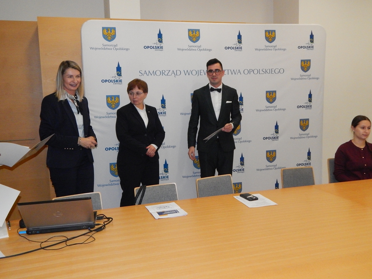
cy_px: 140
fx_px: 376
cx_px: 186
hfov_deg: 52.6
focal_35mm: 35
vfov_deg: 40.7
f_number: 3.3
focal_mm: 6.1
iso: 800
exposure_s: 1/250
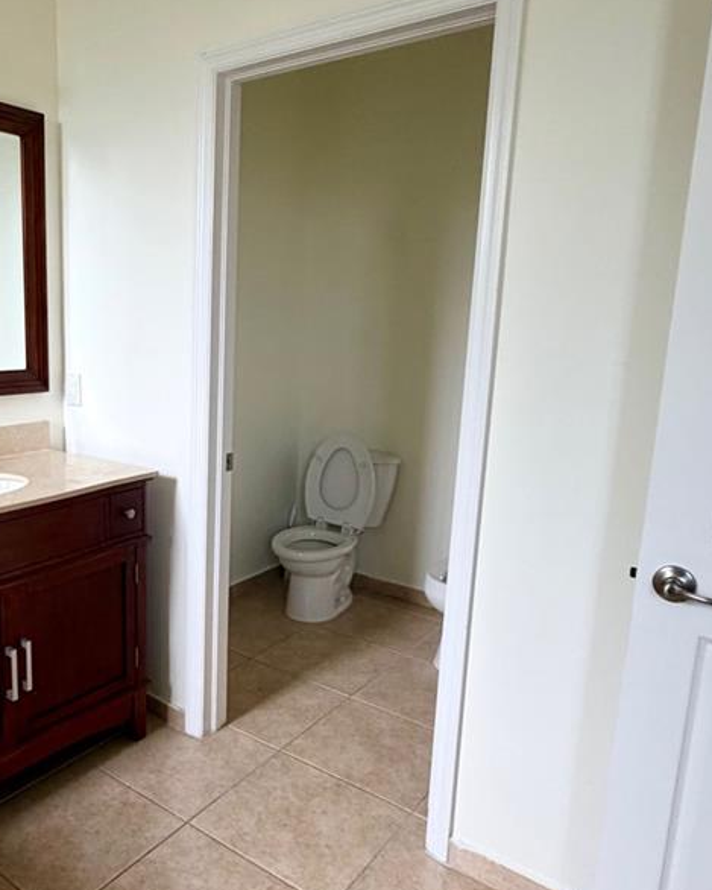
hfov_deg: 49.9
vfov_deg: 62.2
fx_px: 737
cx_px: 197
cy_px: 463
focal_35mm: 28
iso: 250
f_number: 2.2
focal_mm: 2.22
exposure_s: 1/120
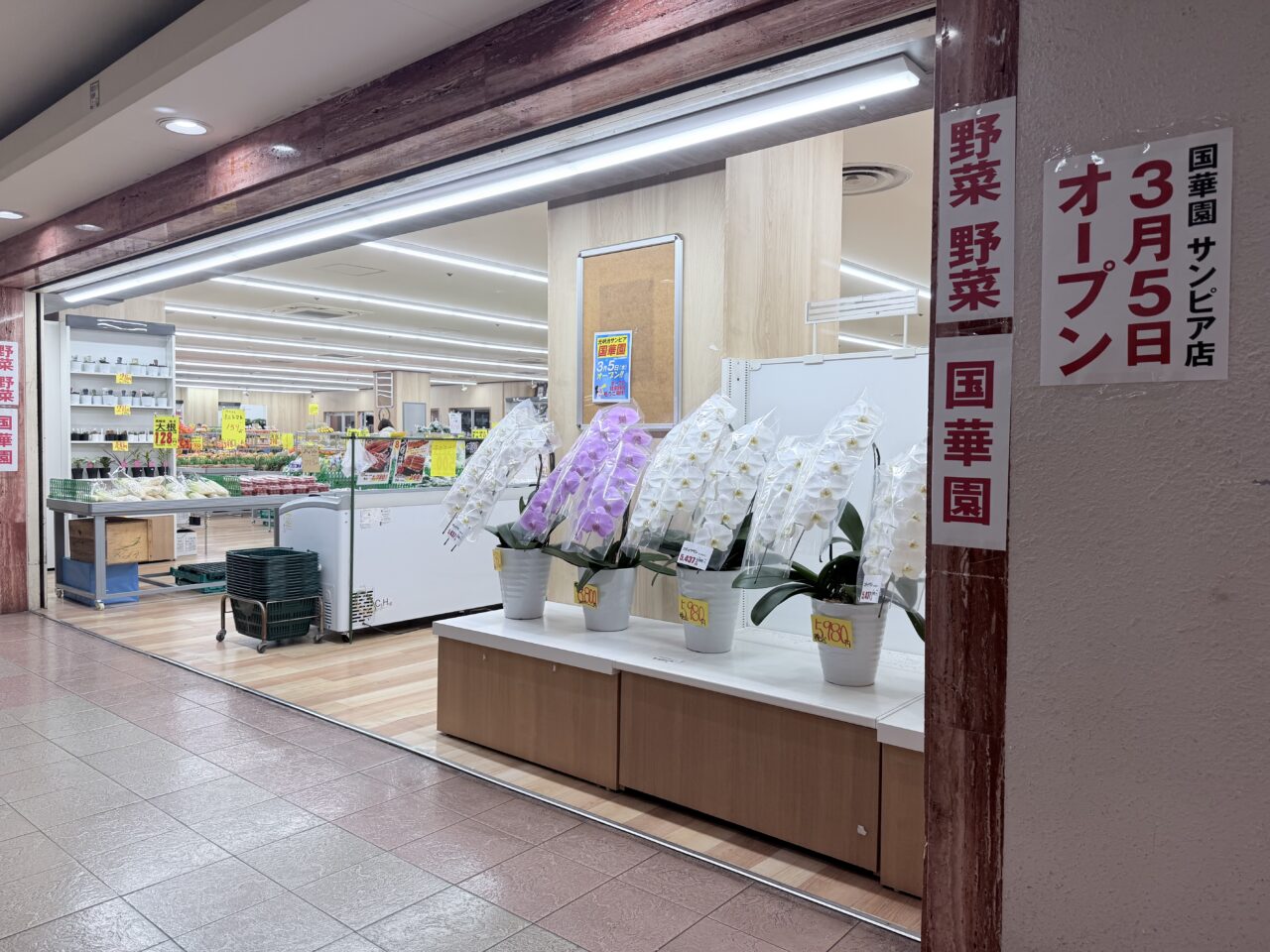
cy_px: 476
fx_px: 881
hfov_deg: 71.6
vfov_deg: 56.8
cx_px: 635
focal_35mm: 24
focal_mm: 6.76
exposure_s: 1/171
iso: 80
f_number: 1.78
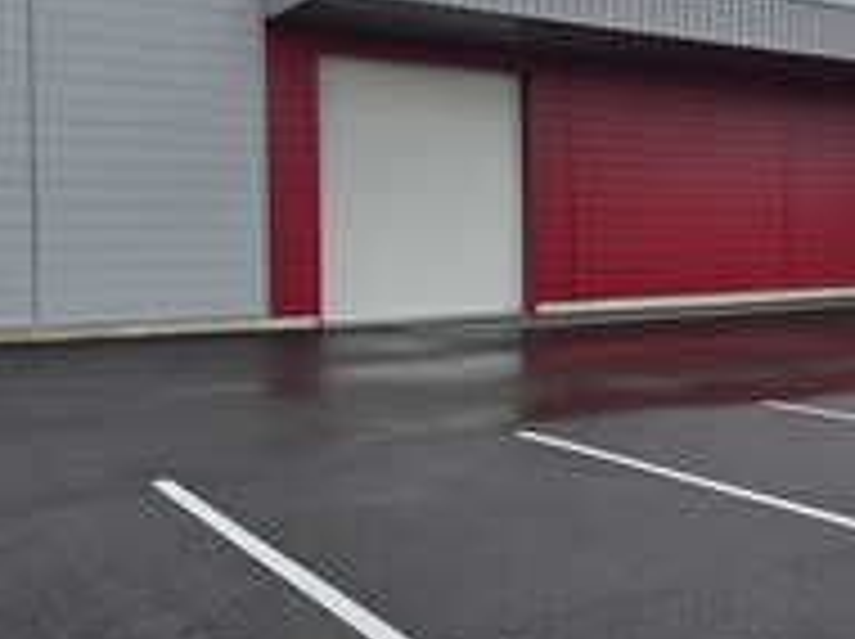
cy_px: 252
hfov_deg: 42.4
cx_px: 650
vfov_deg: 33.4
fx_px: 1061
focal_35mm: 43
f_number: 1.7
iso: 20
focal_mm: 6.3
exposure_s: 1/180
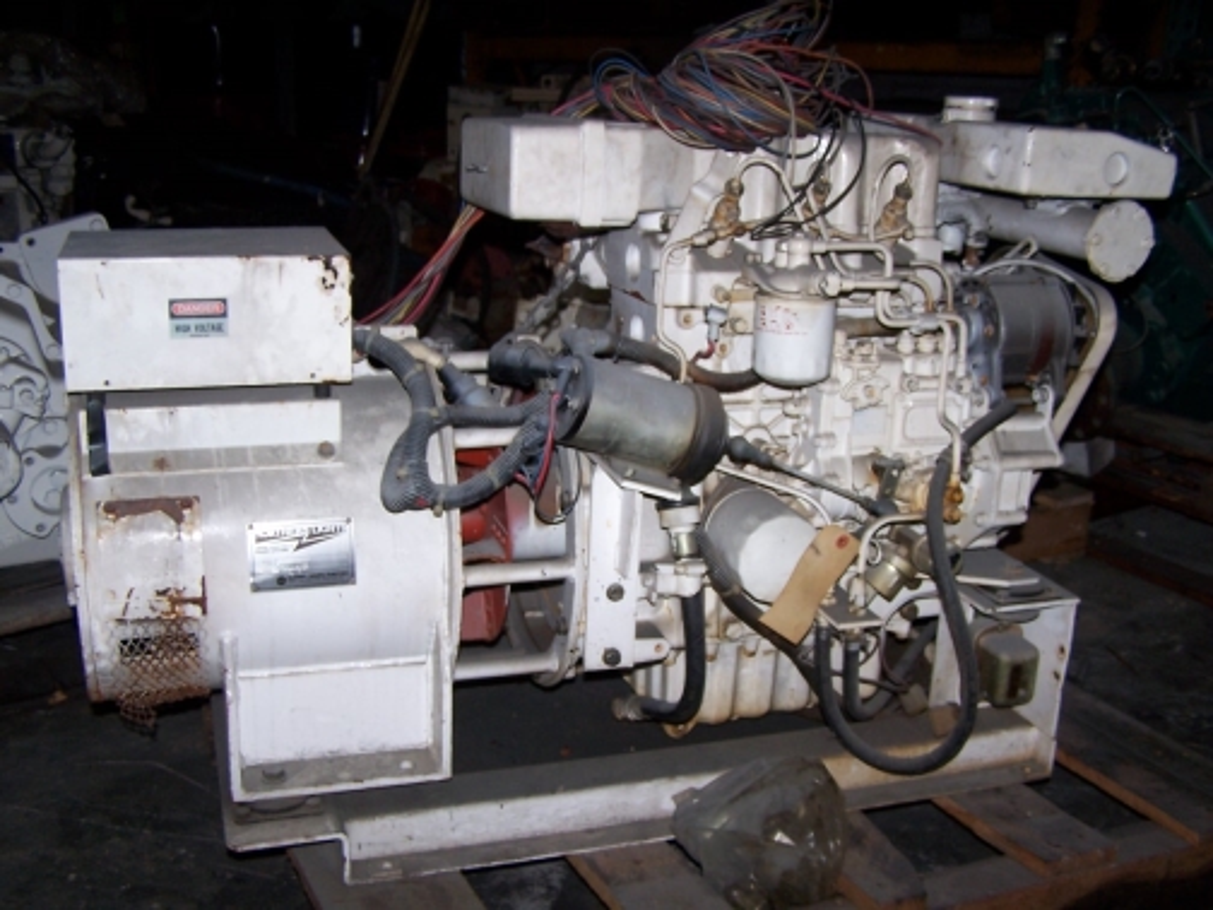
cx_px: 606
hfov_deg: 49.0
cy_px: 455
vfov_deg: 37.7
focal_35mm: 38
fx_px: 1332
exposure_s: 1/60
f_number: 2.8
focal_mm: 6.3
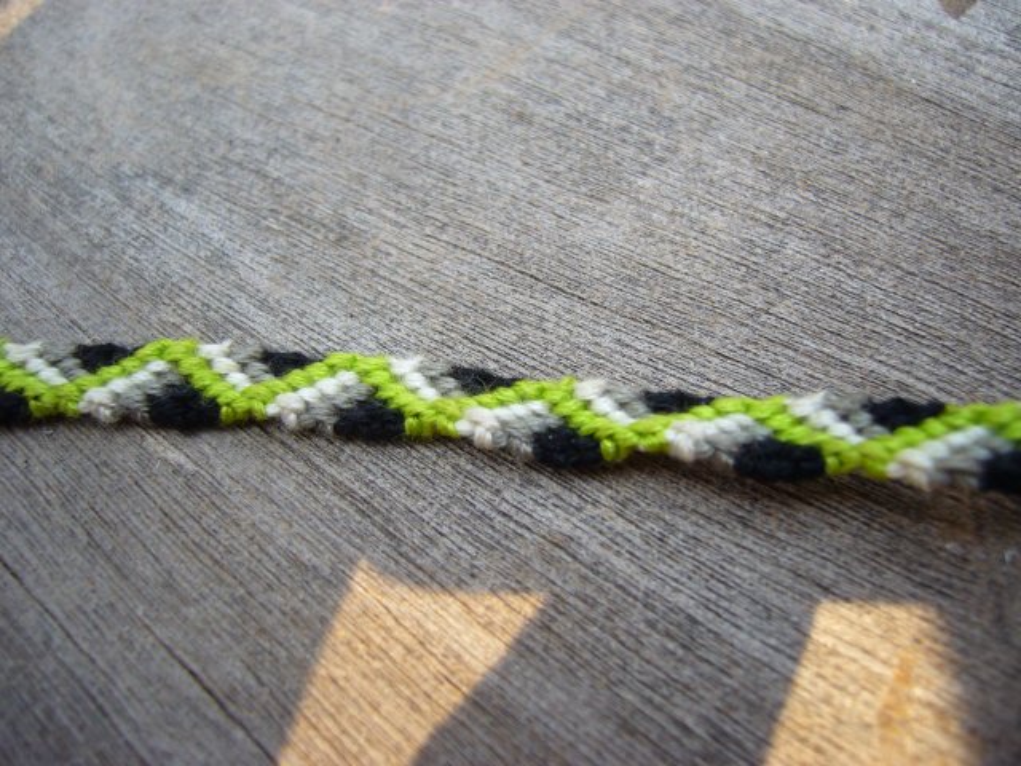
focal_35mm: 35
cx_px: 510
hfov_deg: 52.6
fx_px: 1032
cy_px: 383
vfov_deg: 40.7
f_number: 2.8
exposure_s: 1/250
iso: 100
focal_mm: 5.8
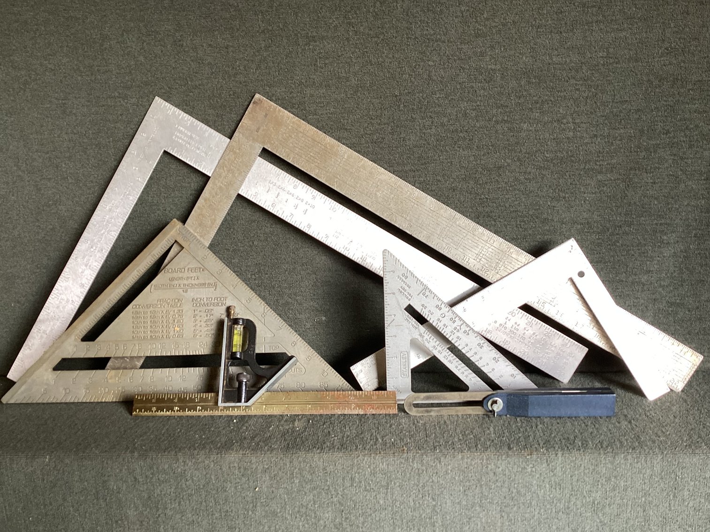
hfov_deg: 58.3
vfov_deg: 45.4
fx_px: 636
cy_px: 266
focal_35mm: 31
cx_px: 355
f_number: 2.4
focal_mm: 3.3
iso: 80
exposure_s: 1/50
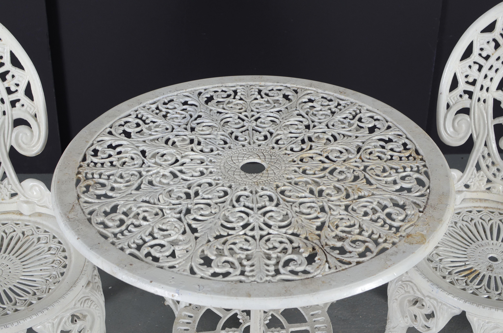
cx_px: 252
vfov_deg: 25.6
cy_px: 166
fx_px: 732
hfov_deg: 37.9
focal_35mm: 52
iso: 100
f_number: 6.3
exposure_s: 1/125
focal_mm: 35
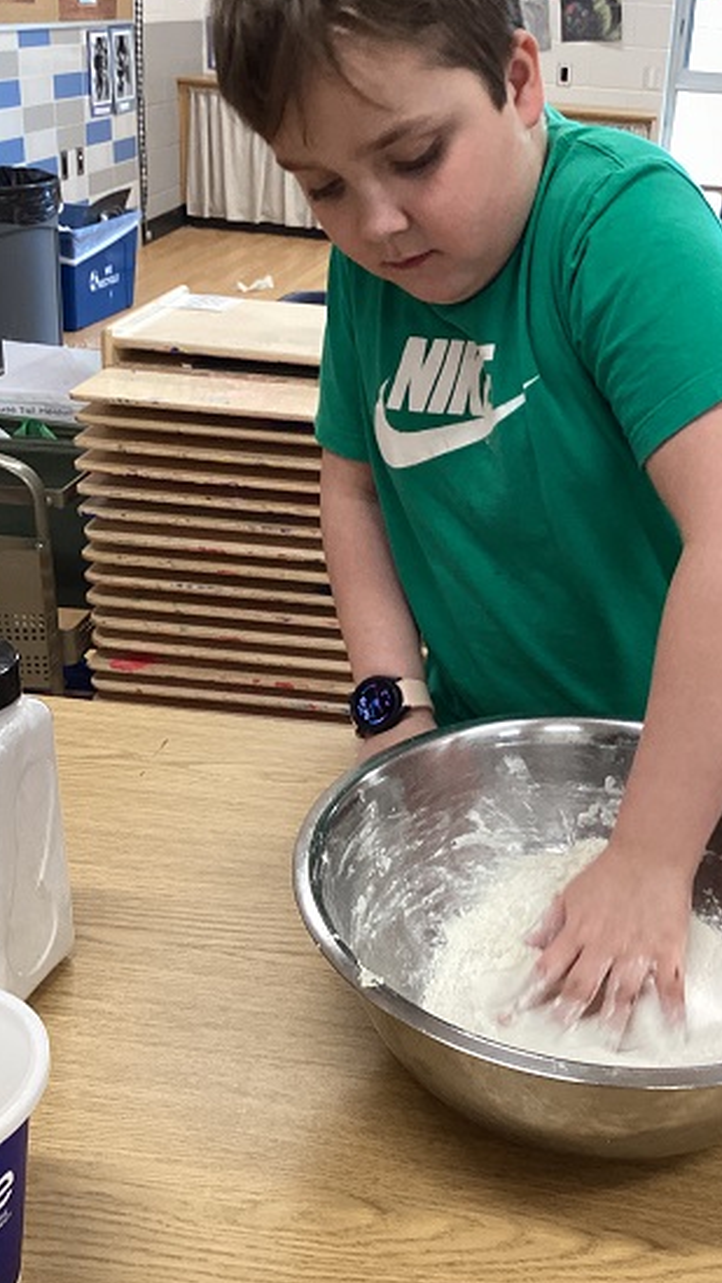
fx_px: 1395
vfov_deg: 49.4
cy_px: 596
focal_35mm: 41
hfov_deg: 28.6
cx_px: 530
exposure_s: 1/60
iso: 100
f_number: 2.4
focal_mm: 3.3
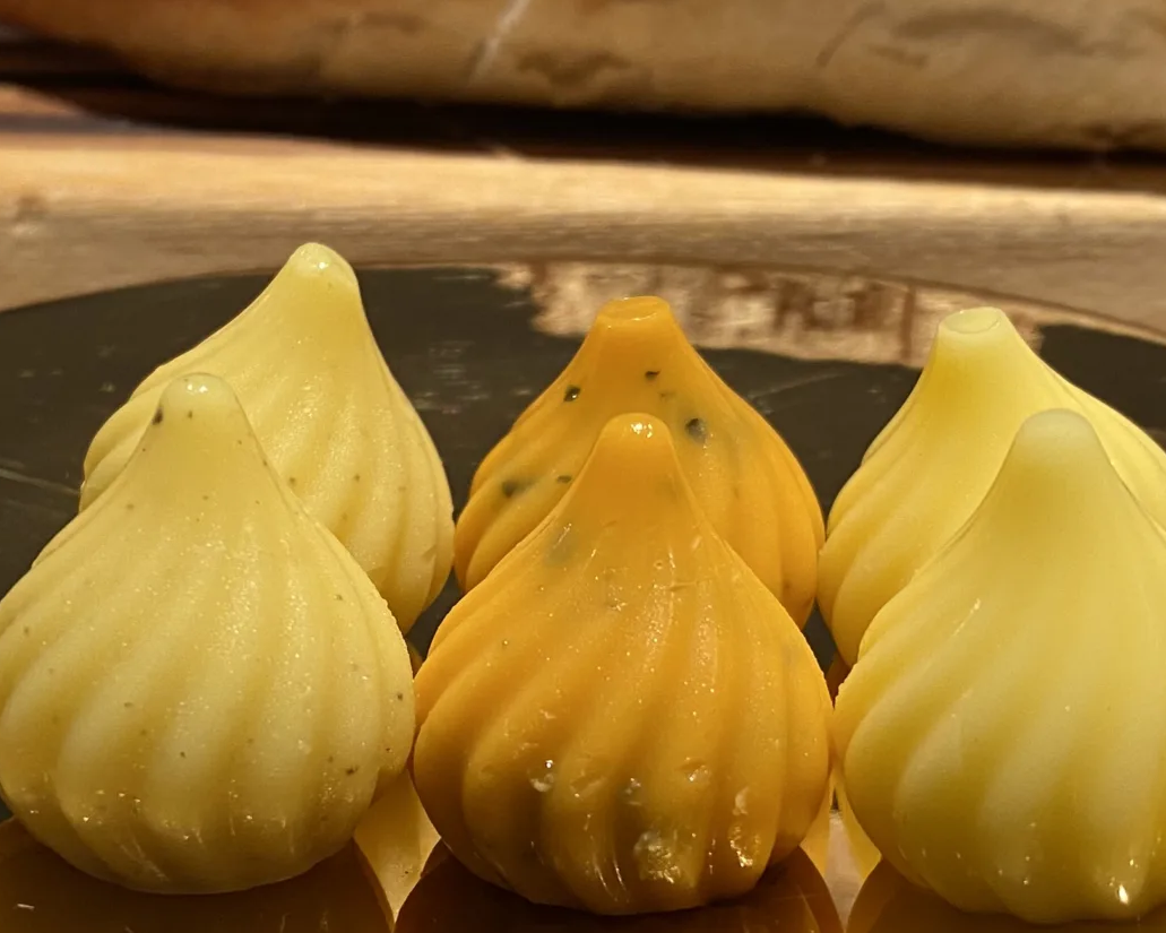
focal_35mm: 63
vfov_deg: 24.1
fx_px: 2174
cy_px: 633
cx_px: 576
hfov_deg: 30.0
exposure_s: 1/62
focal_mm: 4.25
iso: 125
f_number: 1.8
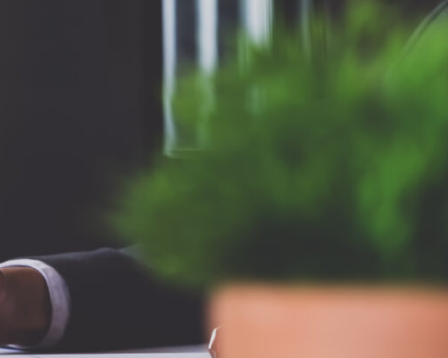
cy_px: 218
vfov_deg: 14.5
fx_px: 1405
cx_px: 66
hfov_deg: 17.9
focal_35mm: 106
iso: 400
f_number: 5
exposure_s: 1/35
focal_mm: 37.4
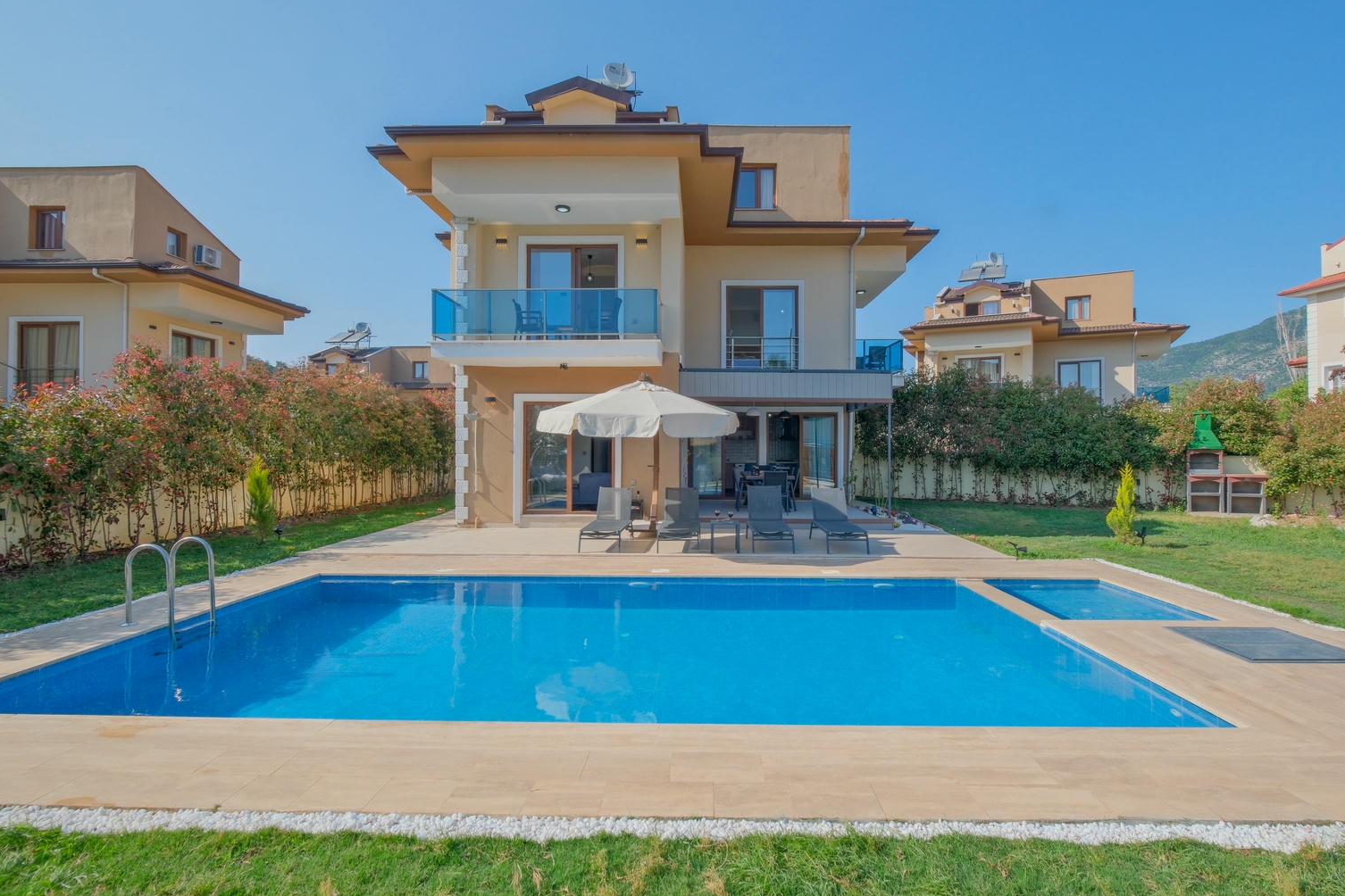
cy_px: 440
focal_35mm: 17
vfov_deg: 70.4
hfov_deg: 93.3
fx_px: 635
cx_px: 683
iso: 160
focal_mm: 10.5
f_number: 8
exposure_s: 1/160
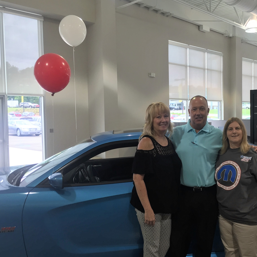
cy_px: 126
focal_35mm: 35
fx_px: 294
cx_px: 173
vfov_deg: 47.2
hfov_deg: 46.4
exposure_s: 1/120
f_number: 2.2
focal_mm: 4.15
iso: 64
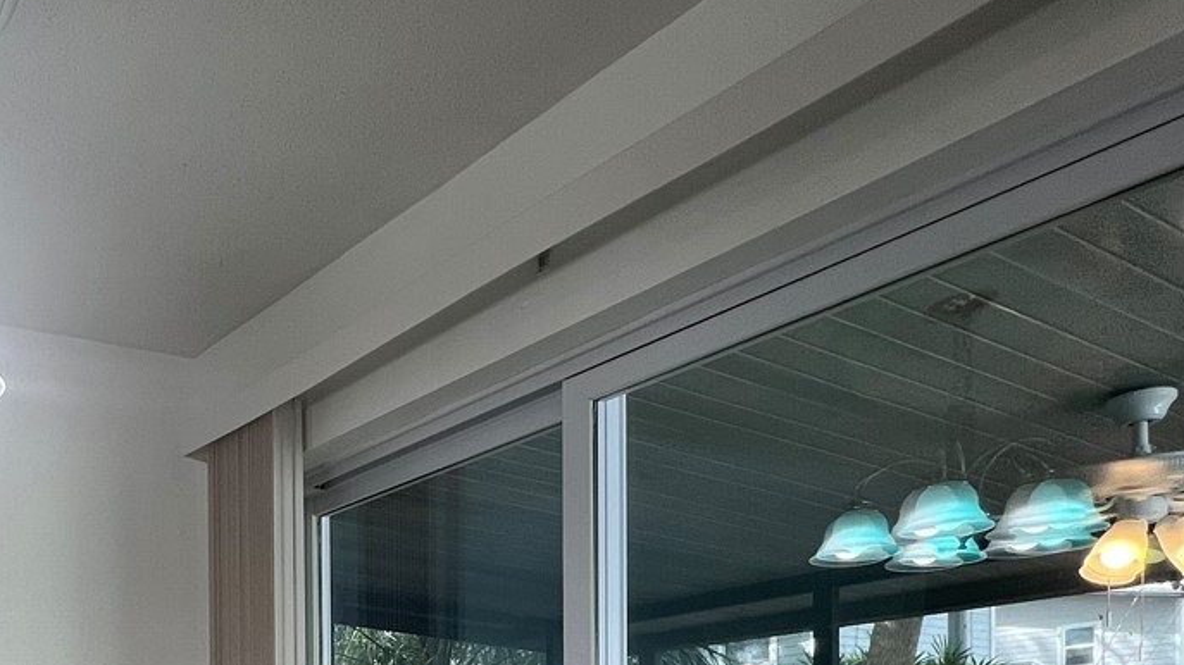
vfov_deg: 30.0
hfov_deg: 50.5
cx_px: 53
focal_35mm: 33
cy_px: 815
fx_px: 1036
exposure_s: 1/120
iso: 50
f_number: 1.8
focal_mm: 1.57
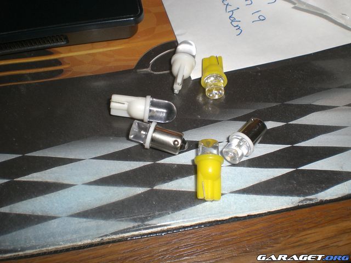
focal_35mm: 38
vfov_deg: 37.7
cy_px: 132
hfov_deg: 49.0
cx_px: 176
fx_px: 385
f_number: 4.4
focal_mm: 6.3
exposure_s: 1/60
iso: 50
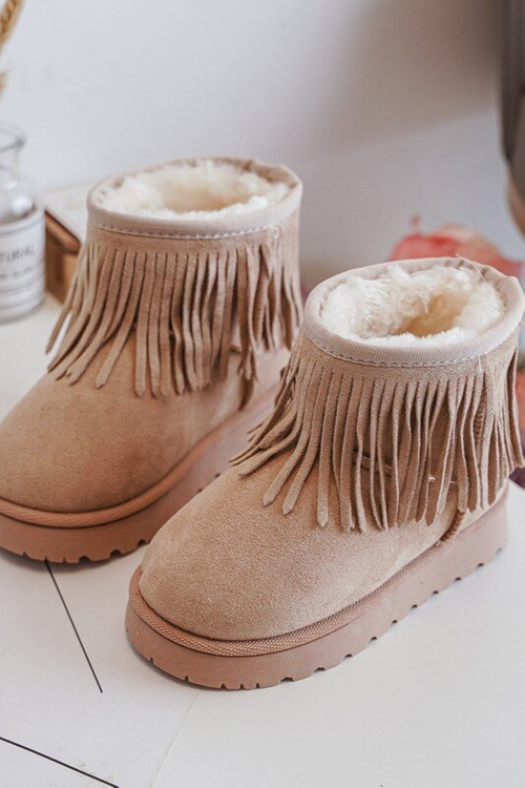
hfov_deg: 28.1
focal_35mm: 48
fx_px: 1050
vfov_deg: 41.1
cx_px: 262
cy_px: 394
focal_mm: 48
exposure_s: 1/100
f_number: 4
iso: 500
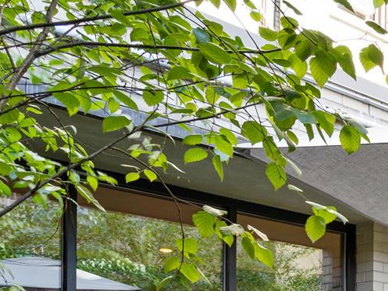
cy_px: 449
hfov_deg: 21.9
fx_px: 796
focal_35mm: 71
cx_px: 608
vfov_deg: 18.2
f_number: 8
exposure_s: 1/10
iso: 100
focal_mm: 19
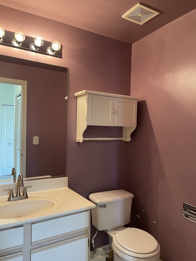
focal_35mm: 25
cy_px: 130
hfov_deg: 54.9
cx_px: 98
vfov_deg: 69.4
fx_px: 189
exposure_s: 1/60
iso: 200
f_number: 1.6
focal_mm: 5.1
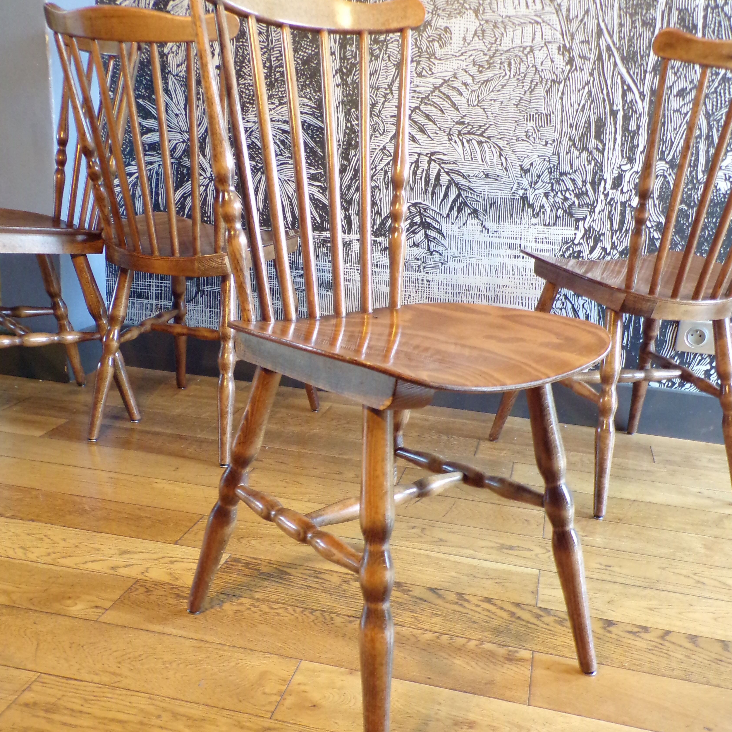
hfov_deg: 48.5
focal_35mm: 34
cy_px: 373
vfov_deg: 48.4
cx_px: 369
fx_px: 813
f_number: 3.1
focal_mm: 5
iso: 400
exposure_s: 1/12
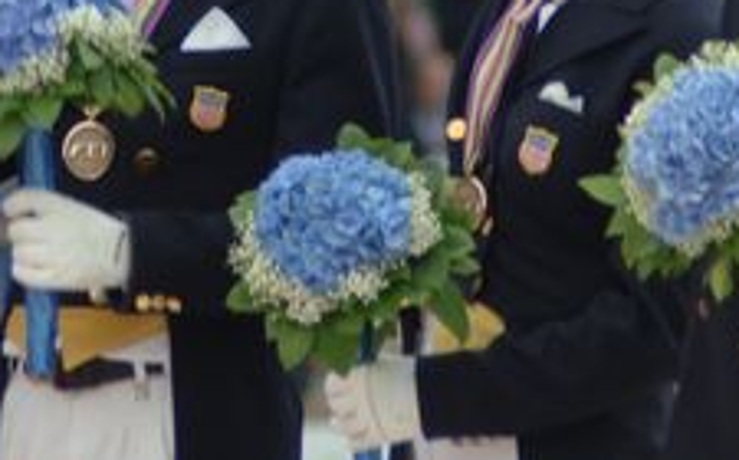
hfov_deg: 2.2
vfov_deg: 1.4
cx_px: 305
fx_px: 19250
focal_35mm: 957
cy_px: -58
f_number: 5.6
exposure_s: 1/250
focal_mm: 220
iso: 200
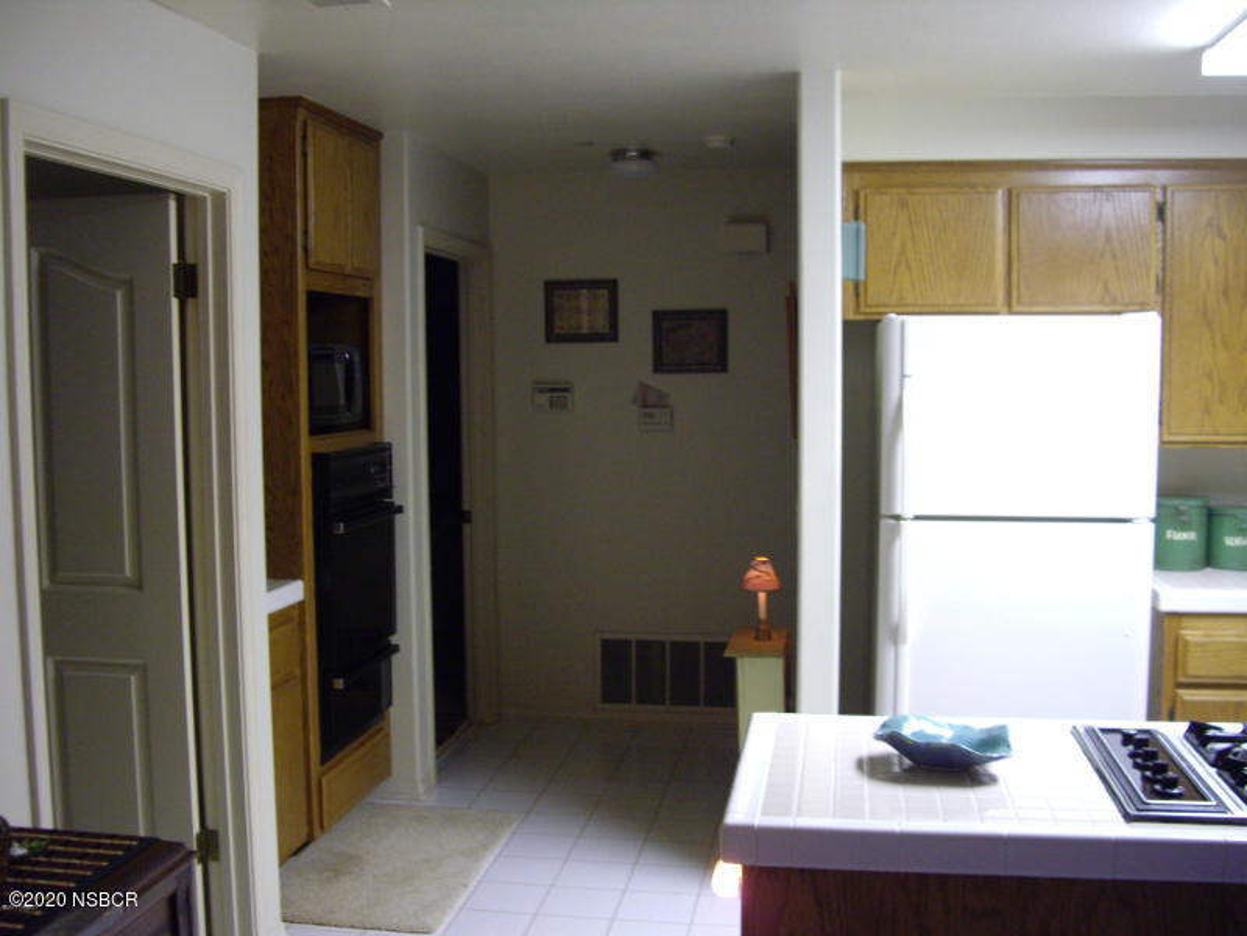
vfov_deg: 37.7
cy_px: 468
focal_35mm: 38
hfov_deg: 49.0
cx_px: 624
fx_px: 1369
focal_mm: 7.9
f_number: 2.8
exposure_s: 1/20
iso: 400
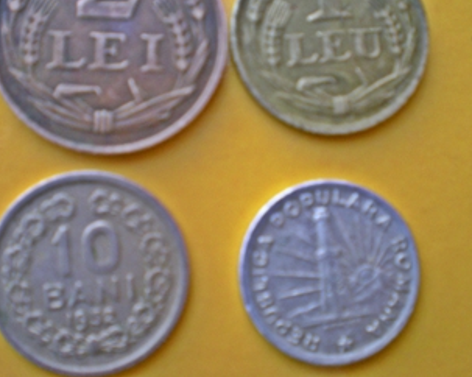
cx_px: 231
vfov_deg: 30.7
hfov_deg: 38.1
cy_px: 150
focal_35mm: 49
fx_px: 684
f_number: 3.1
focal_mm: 6.3
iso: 200
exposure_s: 1/31.7
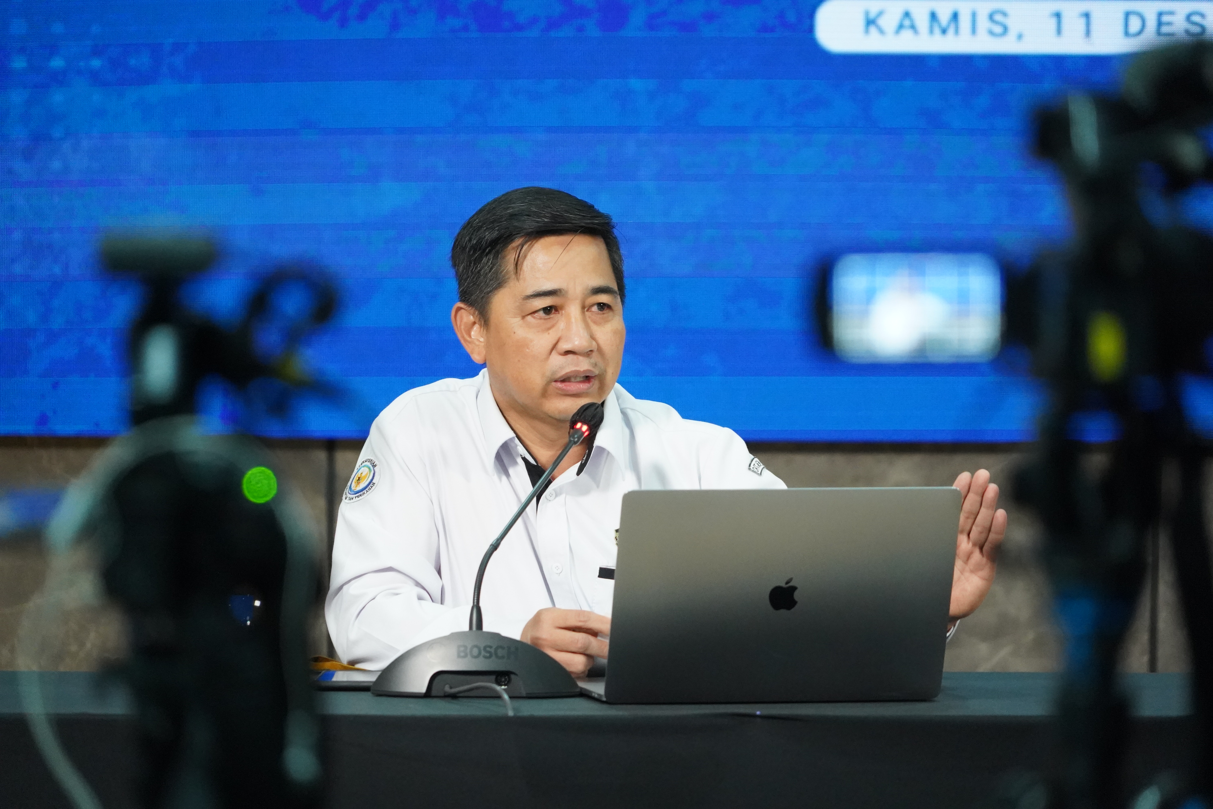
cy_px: 404
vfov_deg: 5.7
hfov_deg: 8.6
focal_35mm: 240
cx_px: 606
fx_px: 8086
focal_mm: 240
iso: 10000
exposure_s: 1/160
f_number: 6.3
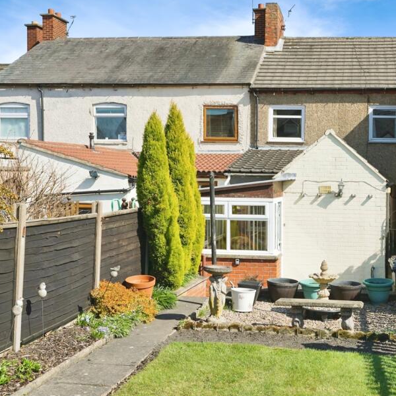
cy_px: 198
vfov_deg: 37.6
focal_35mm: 45
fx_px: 582
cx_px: 296
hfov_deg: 36.7
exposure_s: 1/4000
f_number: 7.1
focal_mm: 31
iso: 1250
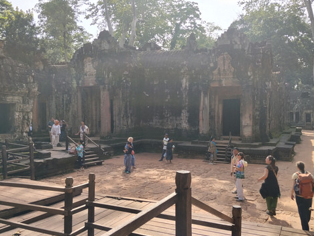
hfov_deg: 58.3
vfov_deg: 45.4
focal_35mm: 31
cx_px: 162
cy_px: 117
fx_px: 281
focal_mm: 4.22
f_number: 1.8
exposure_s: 1/847
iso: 50
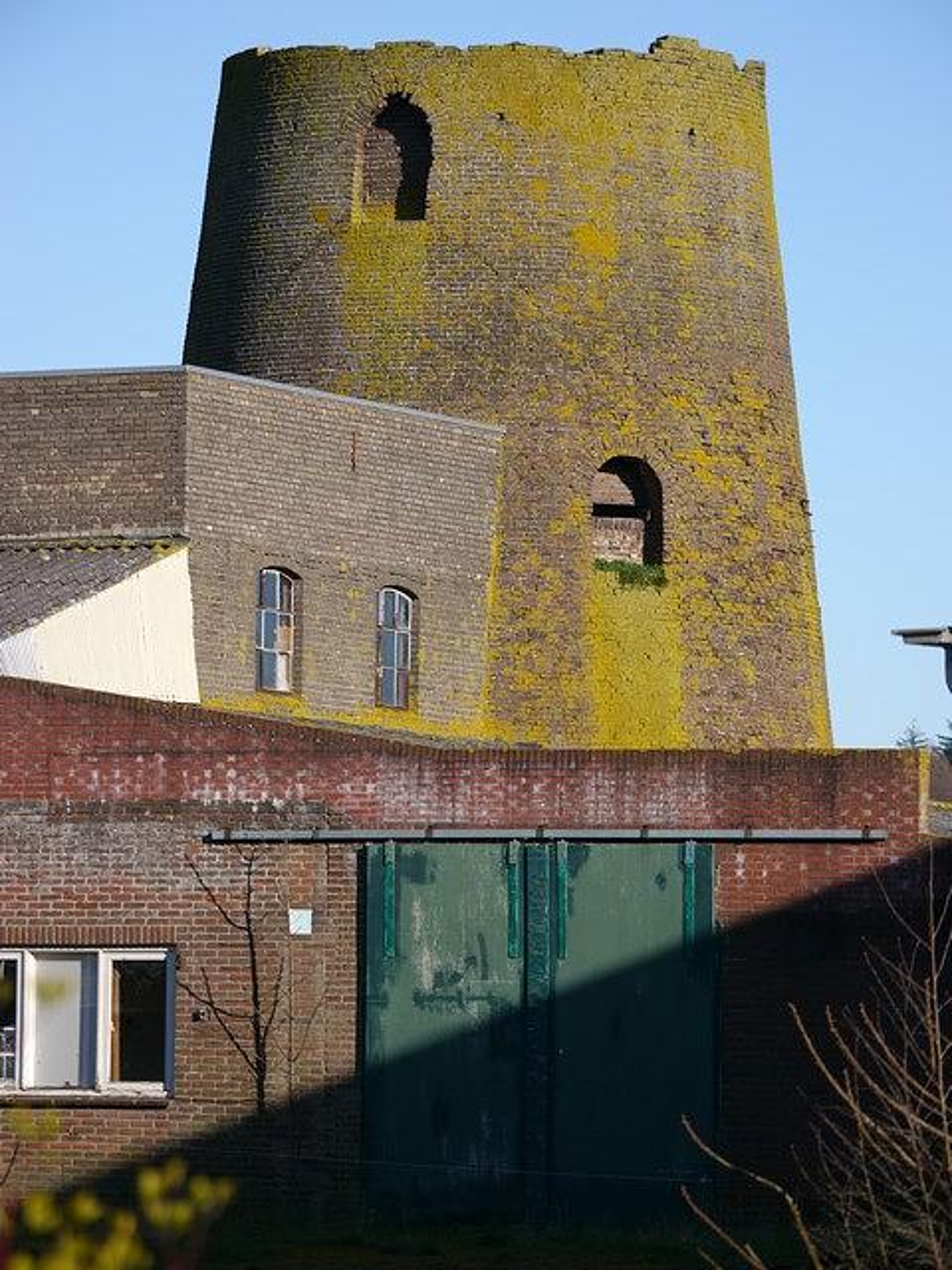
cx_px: 476
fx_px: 7334
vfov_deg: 9.9
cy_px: 635
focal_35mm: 200
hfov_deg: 7.4
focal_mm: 100
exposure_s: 1/800
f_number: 5
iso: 100
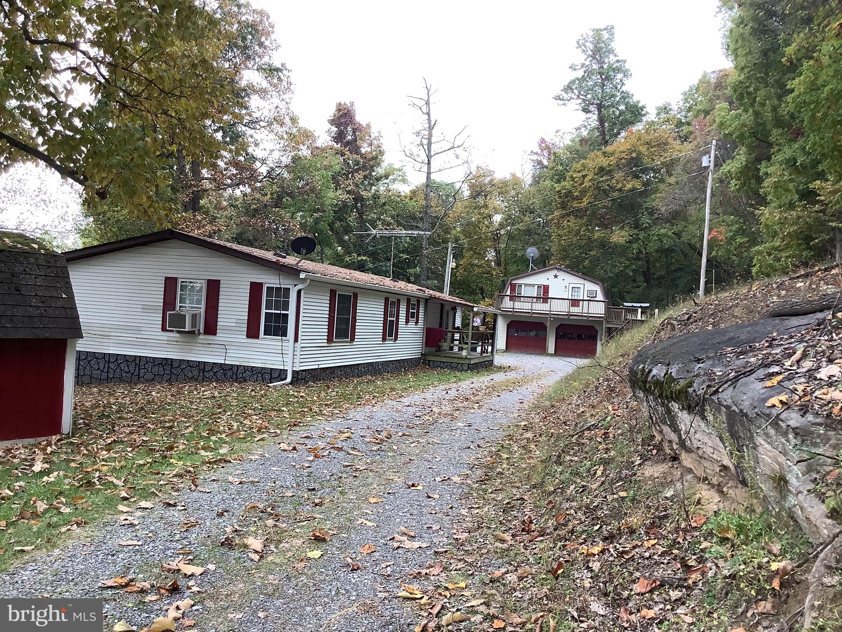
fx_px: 754
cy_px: 316
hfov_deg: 58.4
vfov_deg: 45.4
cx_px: 421
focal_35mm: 31
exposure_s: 1/100
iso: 64
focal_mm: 3.3
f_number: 2.4
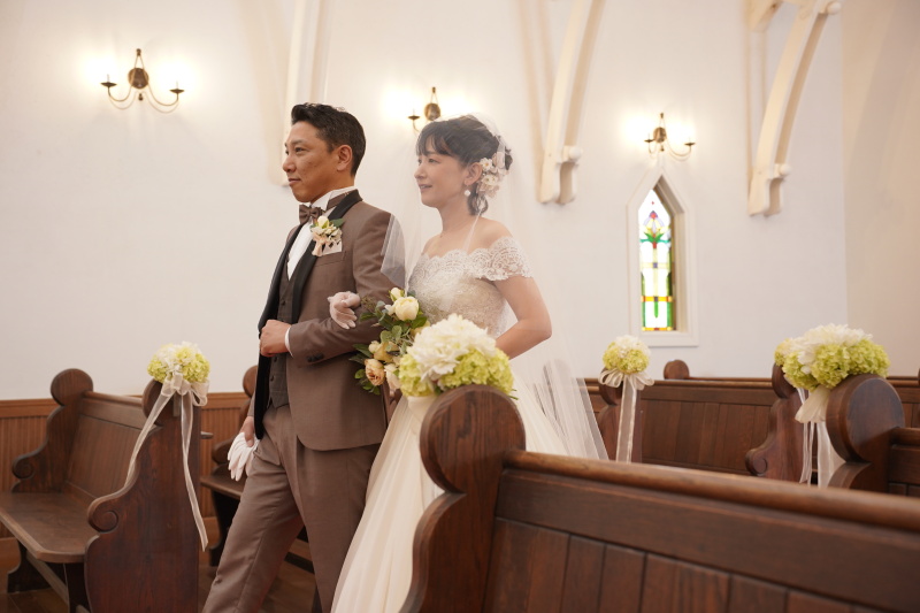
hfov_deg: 46.4
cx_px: 460
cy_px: 306
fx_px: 1073
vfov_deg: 31.9
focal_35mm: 42
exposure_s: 1/100
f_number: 3.5
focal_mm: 42
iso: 1250
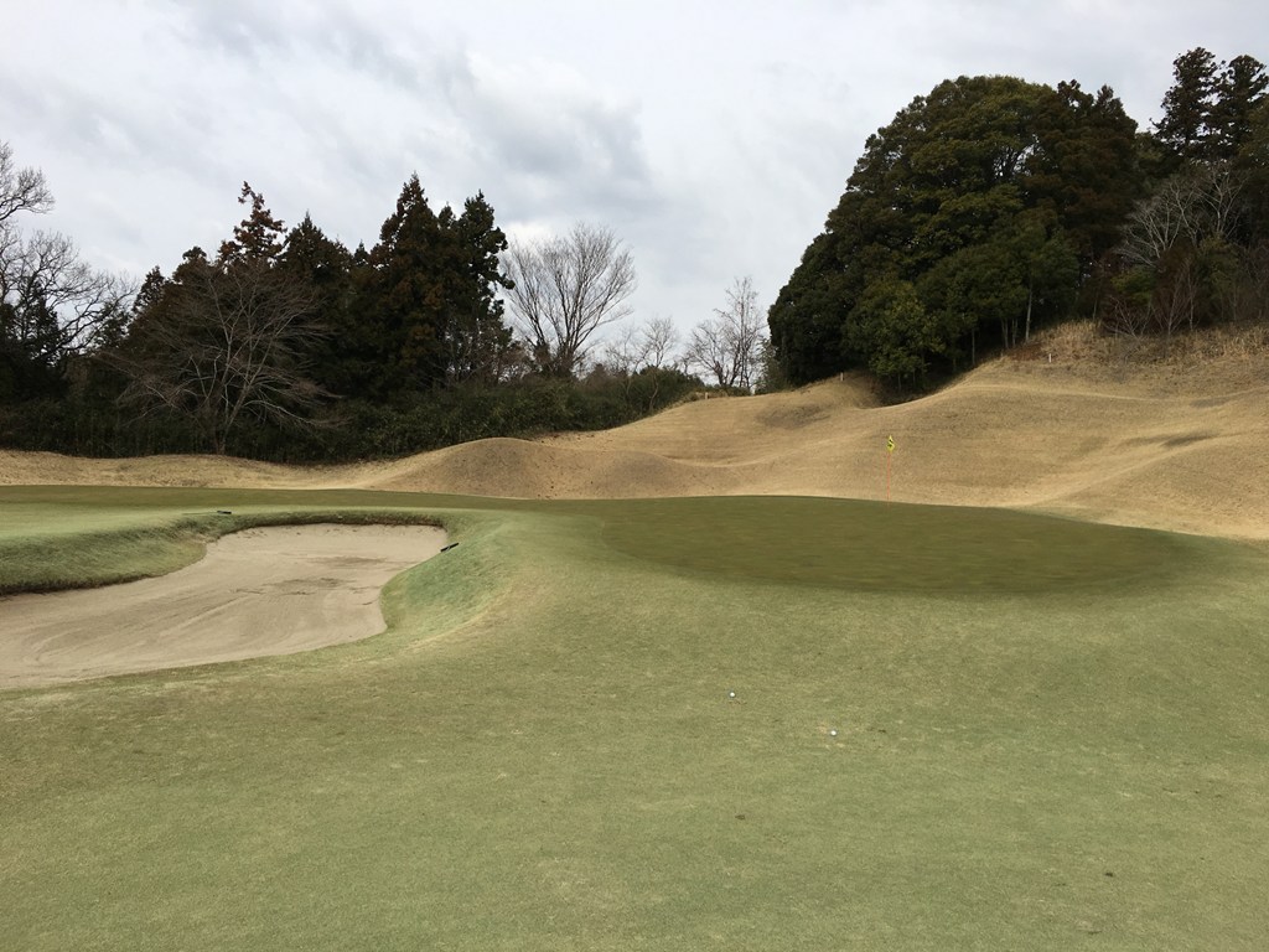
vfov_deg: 48.2
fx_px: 1063
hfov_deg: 61.7
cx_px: 634
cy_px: 476
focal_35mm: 29
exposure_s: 1/2137
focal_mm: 4.15
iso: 25
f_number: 2.2
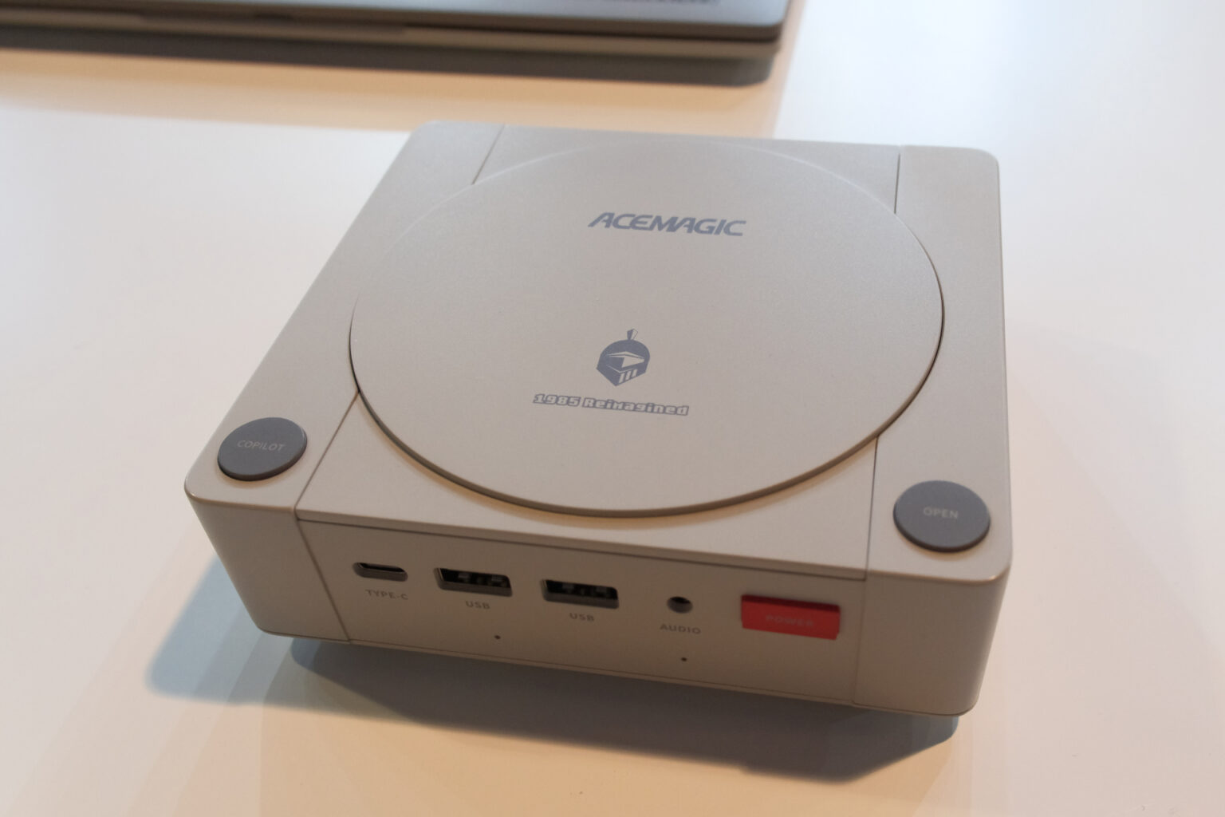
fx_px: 919
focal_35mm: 27
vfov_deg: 47.9
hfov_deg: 67.4
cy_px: 408
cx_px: 612
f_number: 5.6
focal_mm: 18
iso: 2000
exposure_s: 1/160
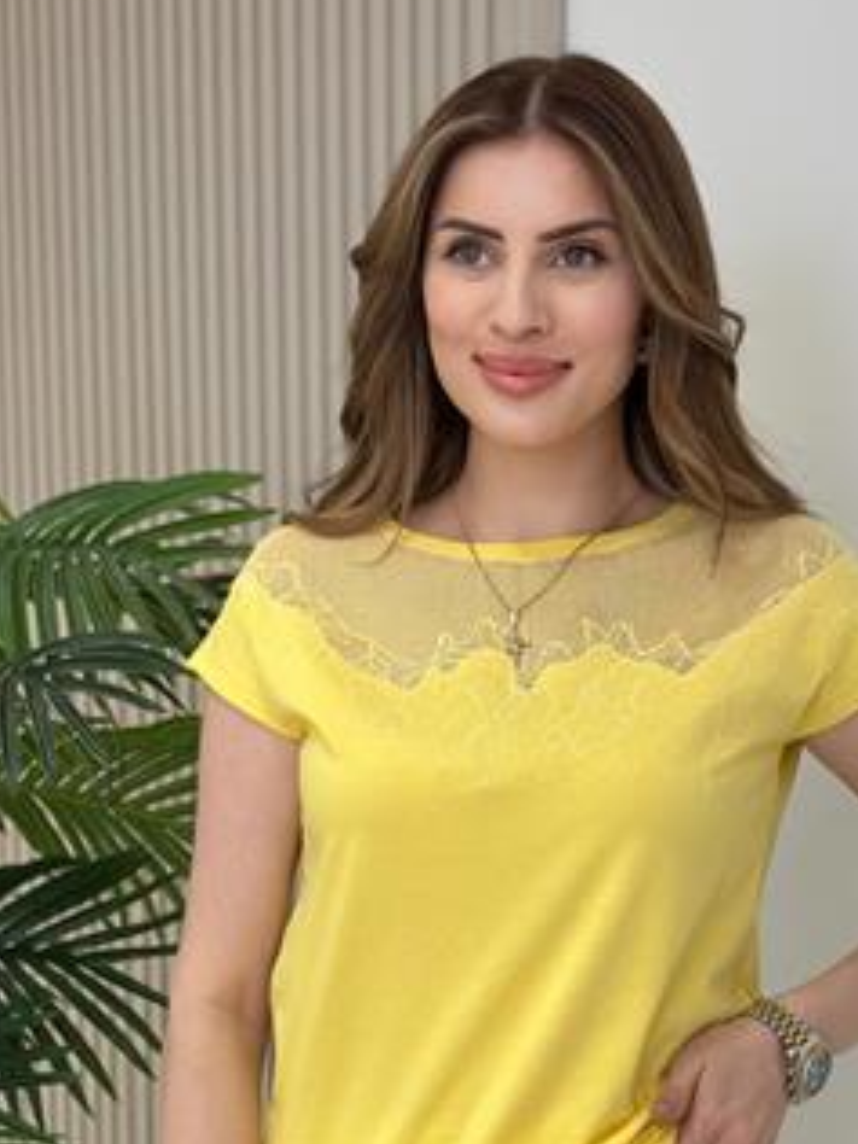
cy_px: 849
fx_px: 2677
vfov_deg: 23.9
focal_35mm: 81
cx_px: 547
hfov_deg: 18.2
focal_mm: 6.86
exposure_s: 1/253
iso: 80
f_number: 1.78
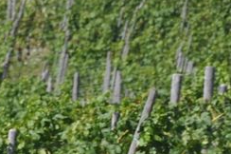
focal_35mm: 1034
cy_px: 480
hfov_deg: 2.0
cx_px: -345
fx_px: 6628
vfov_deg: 1.3
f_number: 6.3
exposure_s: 1/640
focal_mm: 105
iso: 200
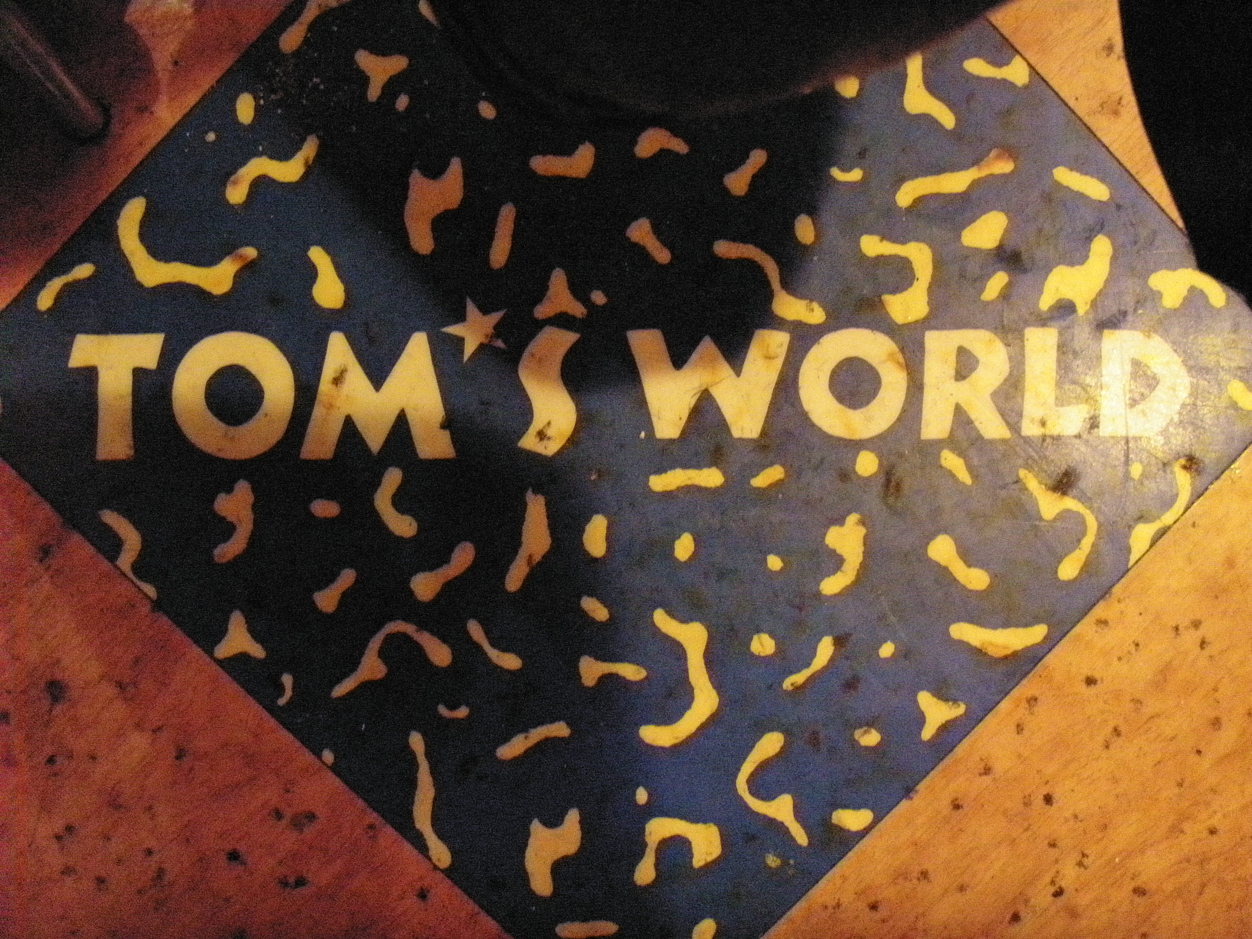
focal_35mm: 38
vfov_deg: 37.7
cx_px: 626
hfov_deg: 49.0
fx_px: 1374
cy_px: 470
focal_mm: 6.7
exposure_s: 1/15
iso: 1600
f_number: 3.5
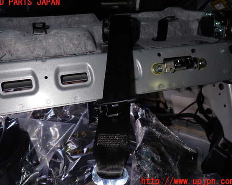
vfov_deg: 45.8
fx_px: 220
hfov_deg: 55.6
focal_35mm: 32
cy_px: 92
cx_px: 110
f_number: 6.3
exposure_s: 1/30
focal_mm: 5.4
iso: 200
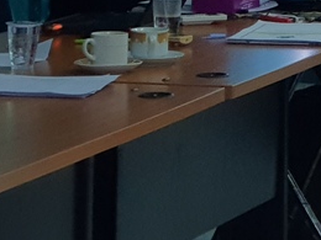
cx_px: 477
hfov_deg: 9.4
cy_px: -210
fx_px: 1901
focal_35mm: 205
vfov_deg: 7.0
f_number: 2.4
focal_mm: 6
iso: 200
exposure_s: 1/25
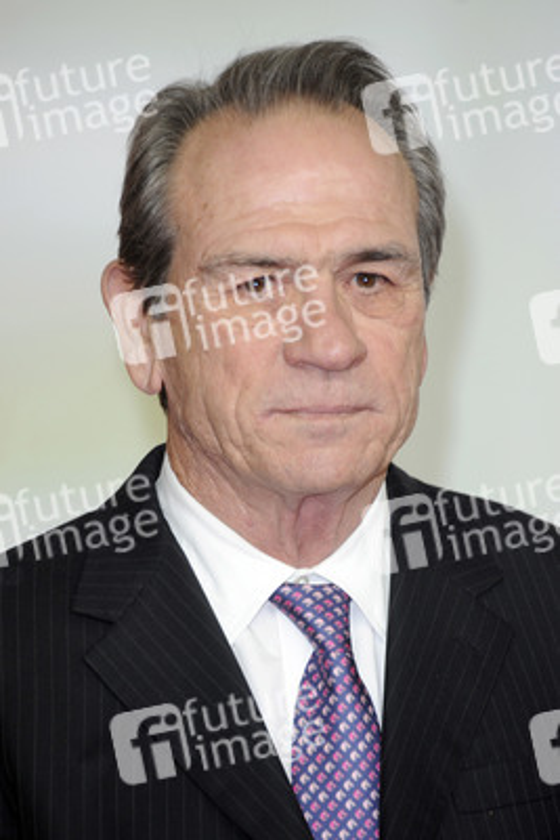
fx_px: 6993
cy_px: 420
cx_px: 280
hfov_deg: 4.6
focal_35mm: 300
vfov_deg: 6.9
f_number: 5.6
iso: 800
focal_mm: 300
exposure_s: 1/160
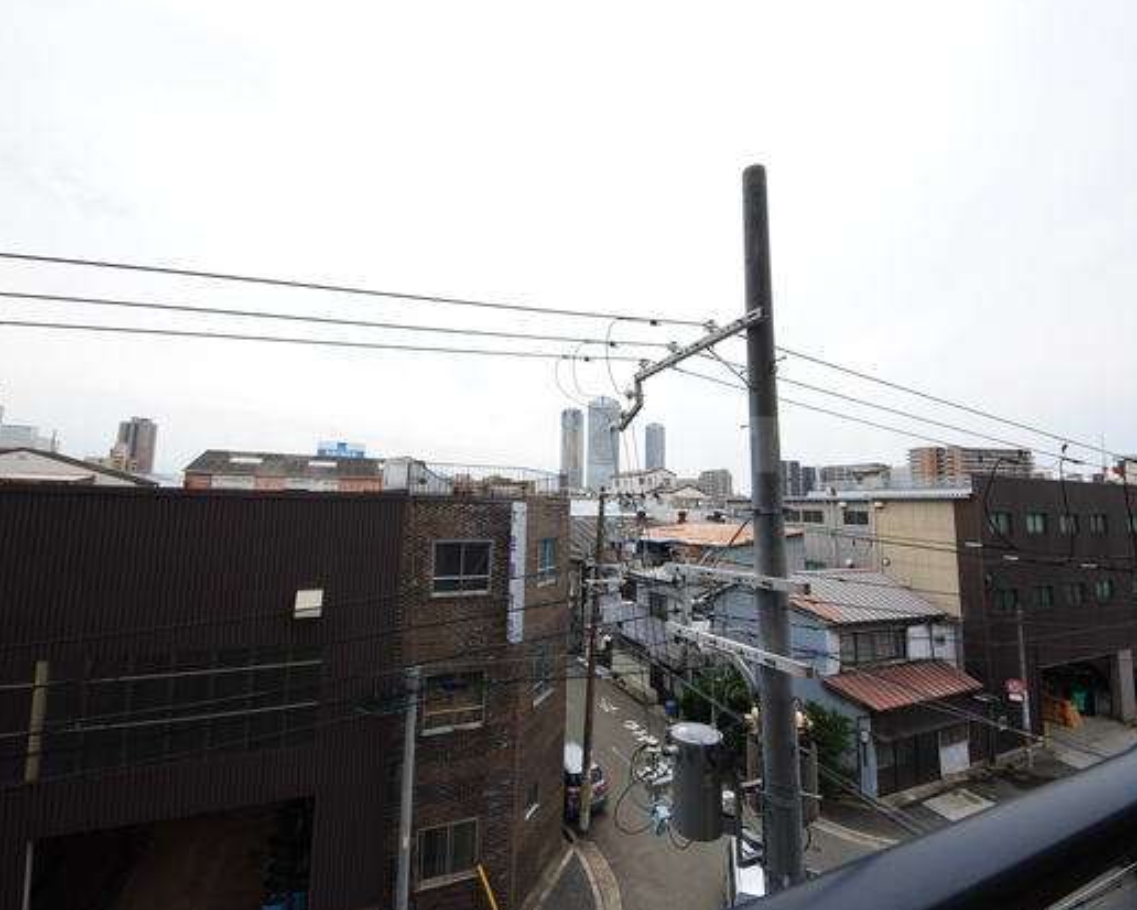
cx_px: 560
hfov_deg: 100.7
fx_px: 471
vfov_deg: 88.0
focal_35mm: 14
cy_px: 447
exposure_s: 1/200
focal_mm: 8
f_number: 10
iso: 200
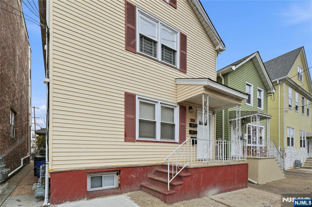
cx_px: 156
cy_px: 104
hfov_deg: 104.3
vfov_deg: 81.2
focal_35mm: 14
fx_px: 121
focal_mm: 14
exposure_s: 1/800
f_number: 8
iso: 200
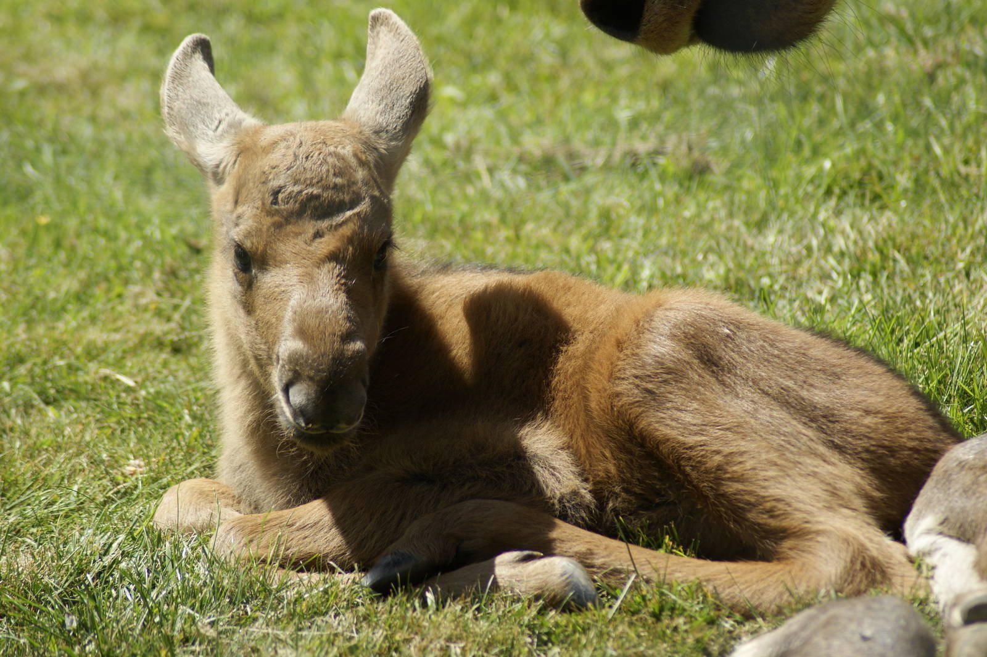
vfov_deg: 3.7
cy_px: 328
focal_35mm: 375
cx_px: 494
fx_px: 10276
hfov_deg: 5.5
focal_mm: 250
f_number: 5.6
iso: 125
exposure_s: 1/500
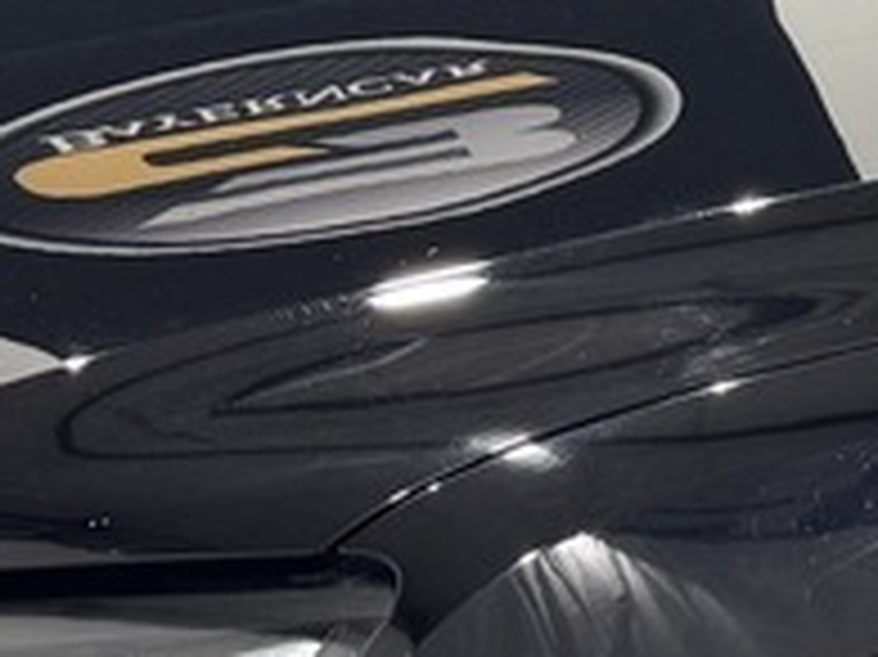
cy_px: 490
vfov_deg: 8.4
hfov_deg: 10.6
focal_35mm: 177
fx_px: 4487
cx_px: 1522
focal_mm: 6.76
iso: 80
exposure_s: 1/100
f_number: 1.78
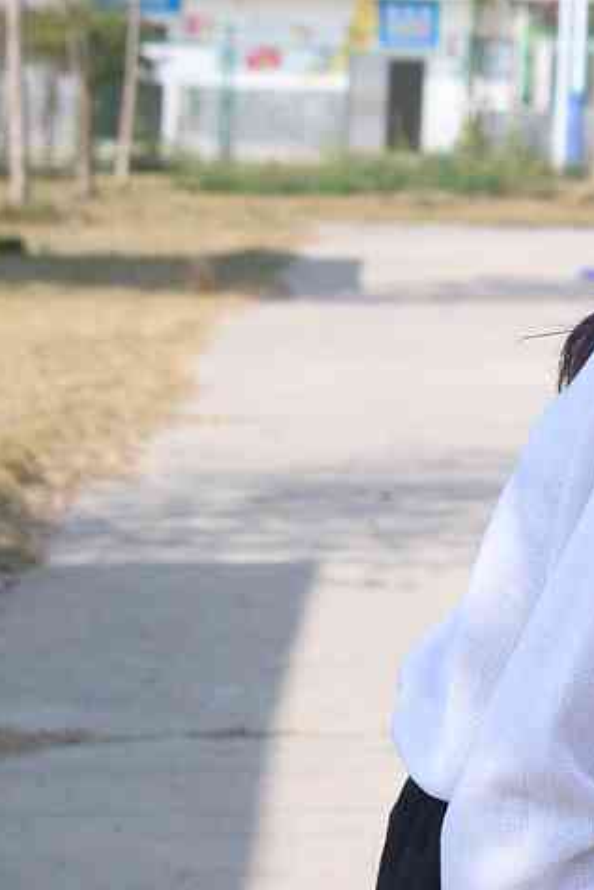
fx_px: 3539
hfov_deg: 9.0
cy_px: -38
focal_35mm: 143
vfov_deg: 14.1
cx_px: 1205
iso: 160
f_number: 5.6
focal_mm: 35
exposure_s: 1/1000
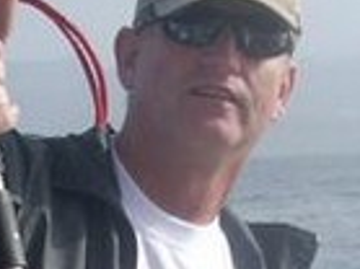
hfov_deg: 11.8
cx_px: 194
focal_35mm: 168
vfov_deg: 8.5
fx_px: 1746
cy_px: 468
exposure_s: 1/250
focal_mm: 6.2
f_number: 5.6
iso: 64
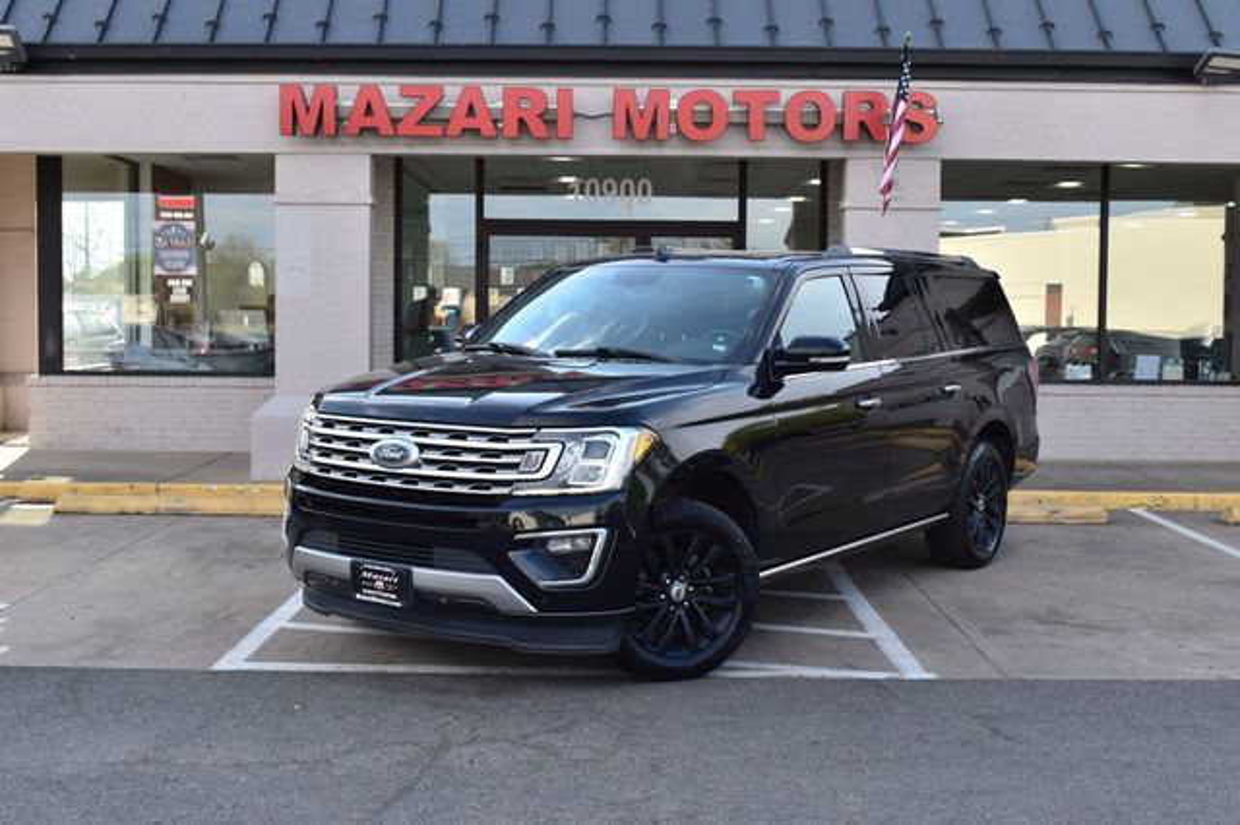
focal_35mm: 45
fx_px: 1549
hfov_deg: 43.6
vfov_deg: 29.8
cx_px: 620
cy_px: 412
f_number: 10
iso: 400
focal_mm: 30
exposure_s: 1/250
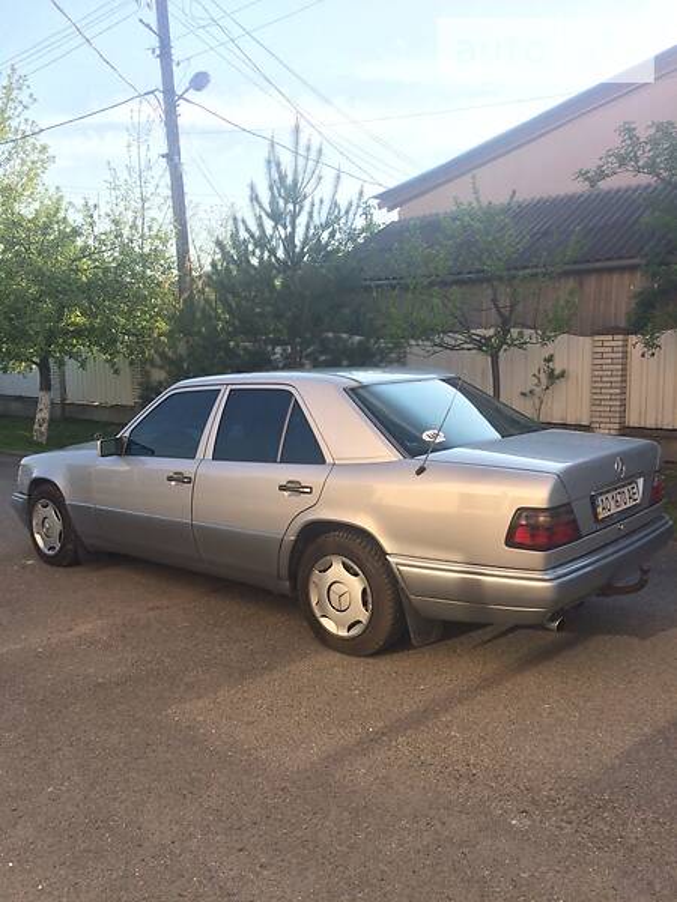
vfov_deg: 61.7
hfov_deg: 48.2
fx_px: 756
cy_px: 451
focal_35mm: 29
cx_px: 338
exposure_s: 1/746
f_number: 2.2
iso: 32
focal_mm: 4.2
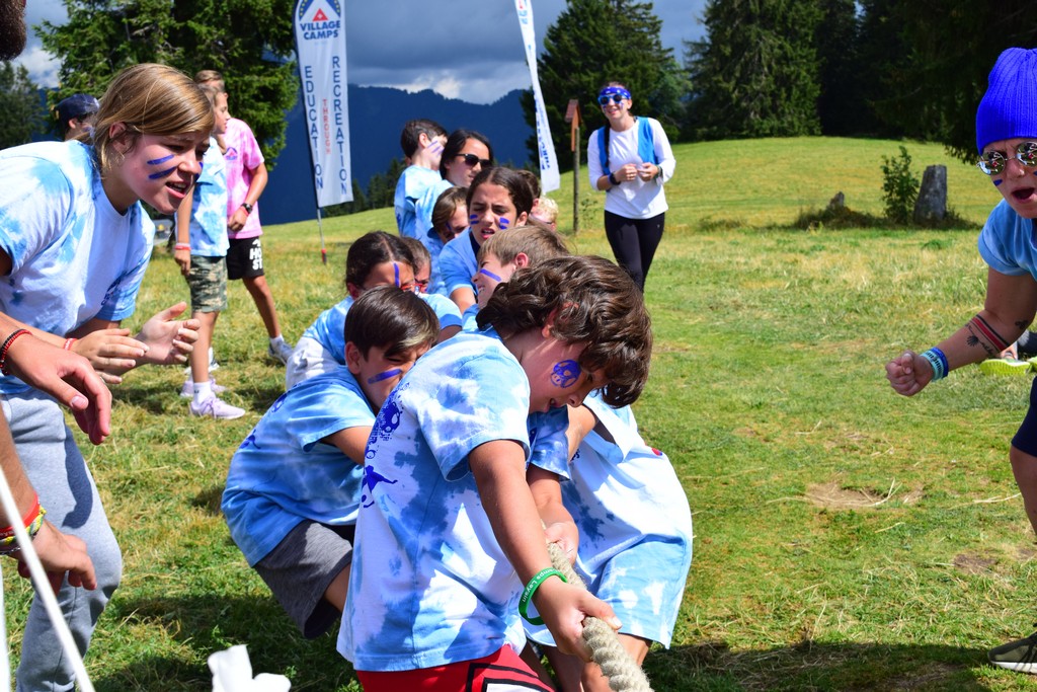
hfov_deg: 43.6
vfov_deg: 29.9
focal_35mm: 45
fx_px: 1296
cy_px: 346
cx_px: 518
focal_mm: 30
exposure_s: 1/1000
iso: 400
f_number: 9
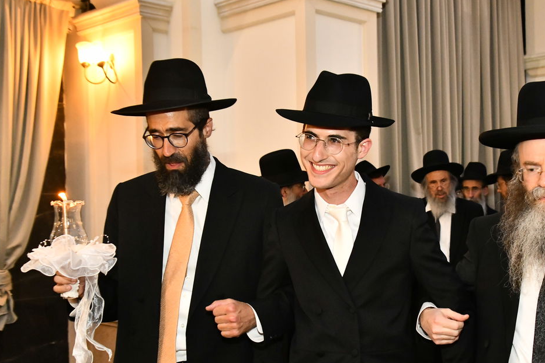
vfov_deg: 25.0
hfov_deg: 36.6
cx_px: 346
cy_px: 214
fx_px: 817
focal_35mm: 54
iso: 3200
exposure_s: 1/125
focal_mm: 36
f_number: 5.6
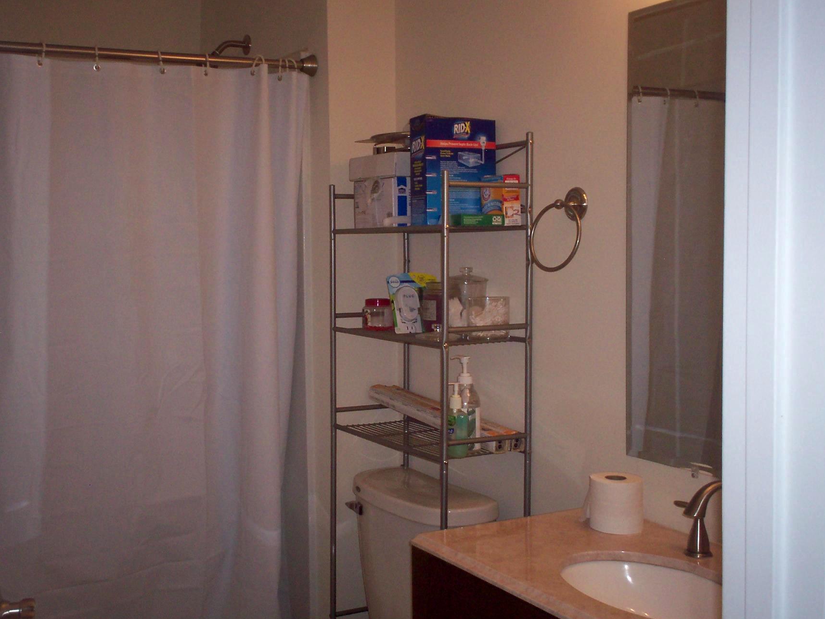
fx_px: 1025
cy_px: 308
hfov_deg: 43.8
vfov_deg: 33.6
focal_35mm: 43
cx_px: 361
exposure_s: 1/60
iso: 140
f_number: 4.5
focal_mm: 6
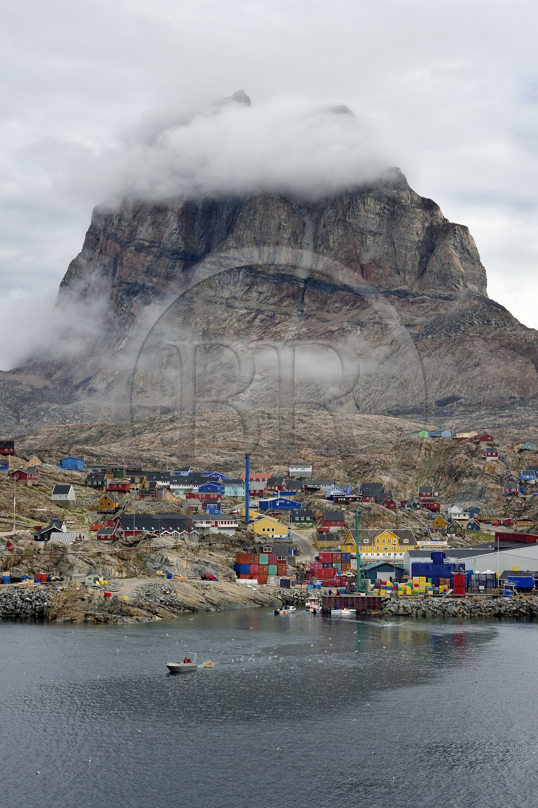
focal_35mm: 70
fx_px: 1570
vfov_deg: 28.9
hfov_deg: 19.4
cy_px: 404
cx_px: 269
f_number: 10
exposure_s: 1/400
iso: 400
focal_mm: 70
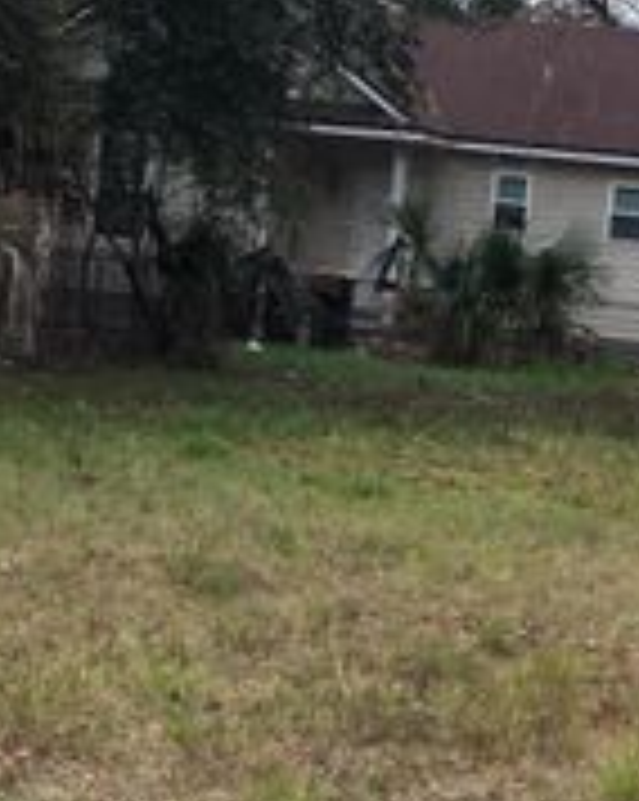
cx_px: 572
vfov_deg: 18.0
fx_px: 2510
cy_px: 605
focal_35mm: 106
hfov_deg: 14.4
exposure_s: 1/120
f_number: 2.2
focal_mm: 4.15
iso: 25
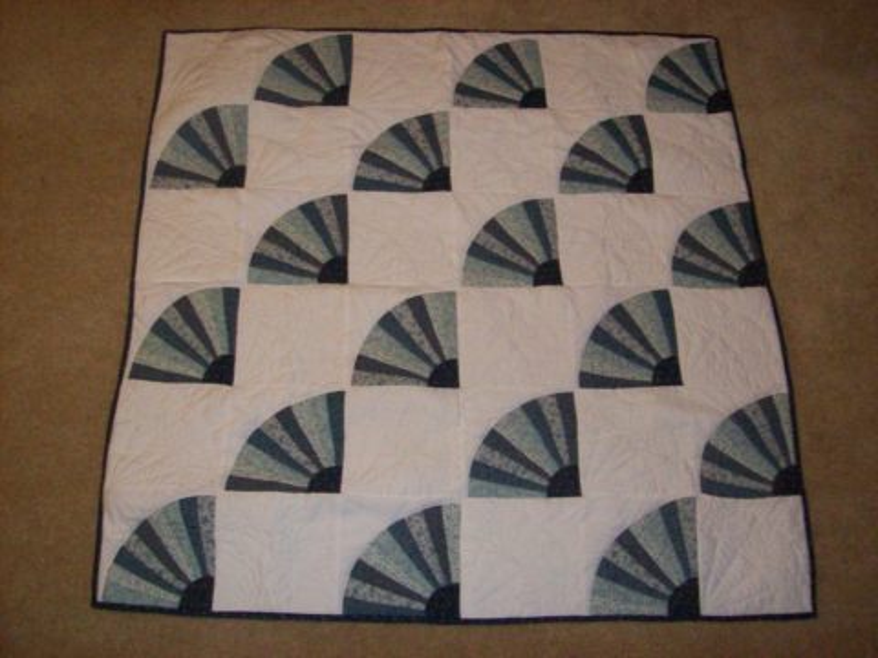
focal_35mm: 36
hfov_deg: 51.4
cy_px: 329
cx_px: 439
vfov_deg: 39.7
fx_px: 913
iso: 400
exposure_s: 1/128
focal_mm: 6
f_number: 2.7
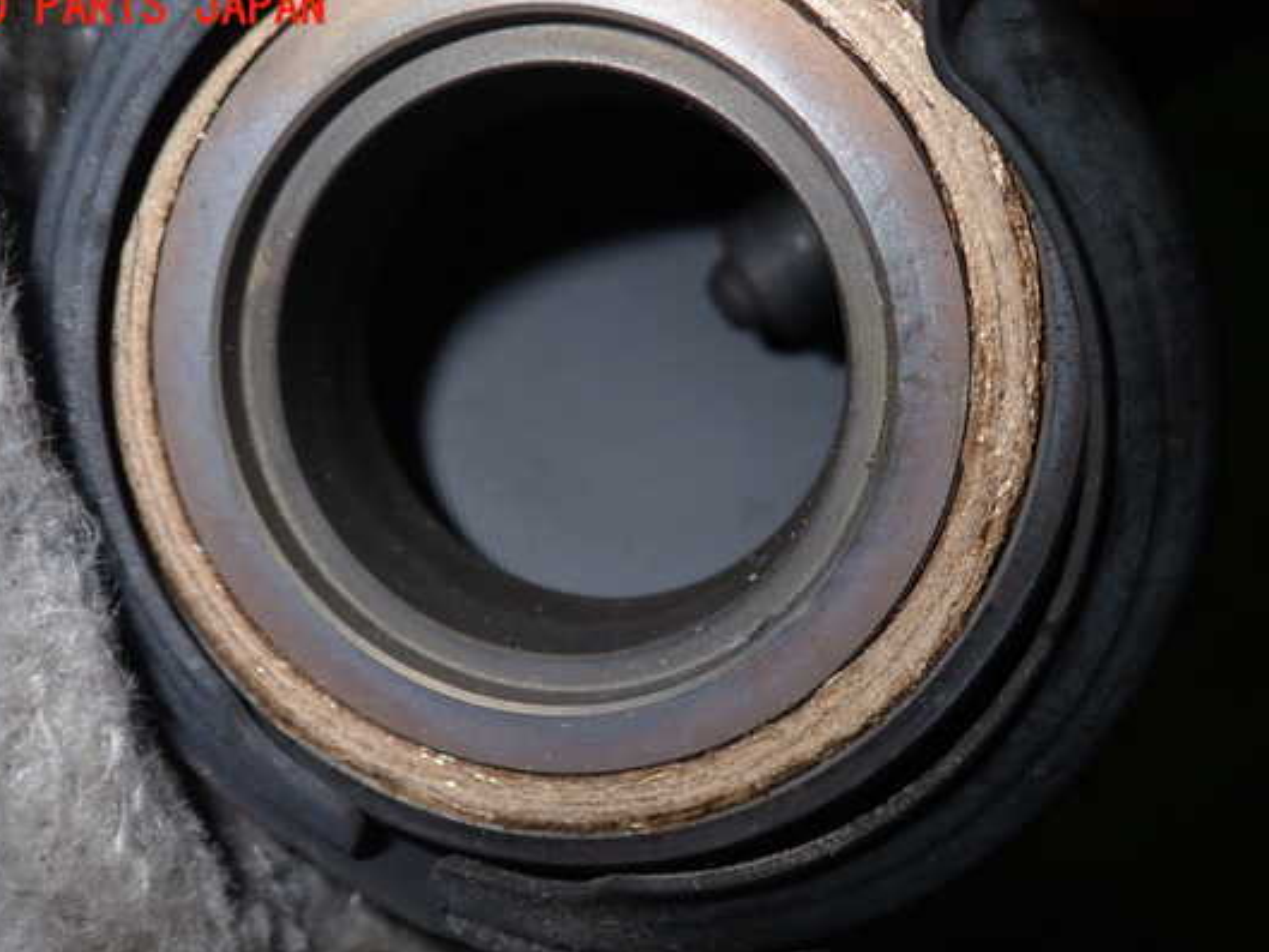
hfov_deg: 53.9
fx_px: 1247
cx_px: 609
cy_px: 518
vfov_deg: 41.8
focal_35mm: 34
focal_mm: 5.4
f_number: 6.3
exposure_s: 1/30
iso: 200
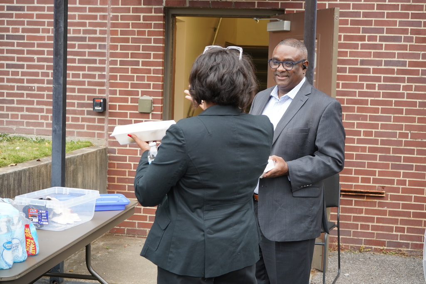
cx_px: 213
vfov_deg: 23.4
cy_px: 142
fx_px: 686
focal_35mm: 58
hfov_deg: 34.5
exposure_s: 1/60
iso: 400
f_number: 7.1
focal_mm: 58
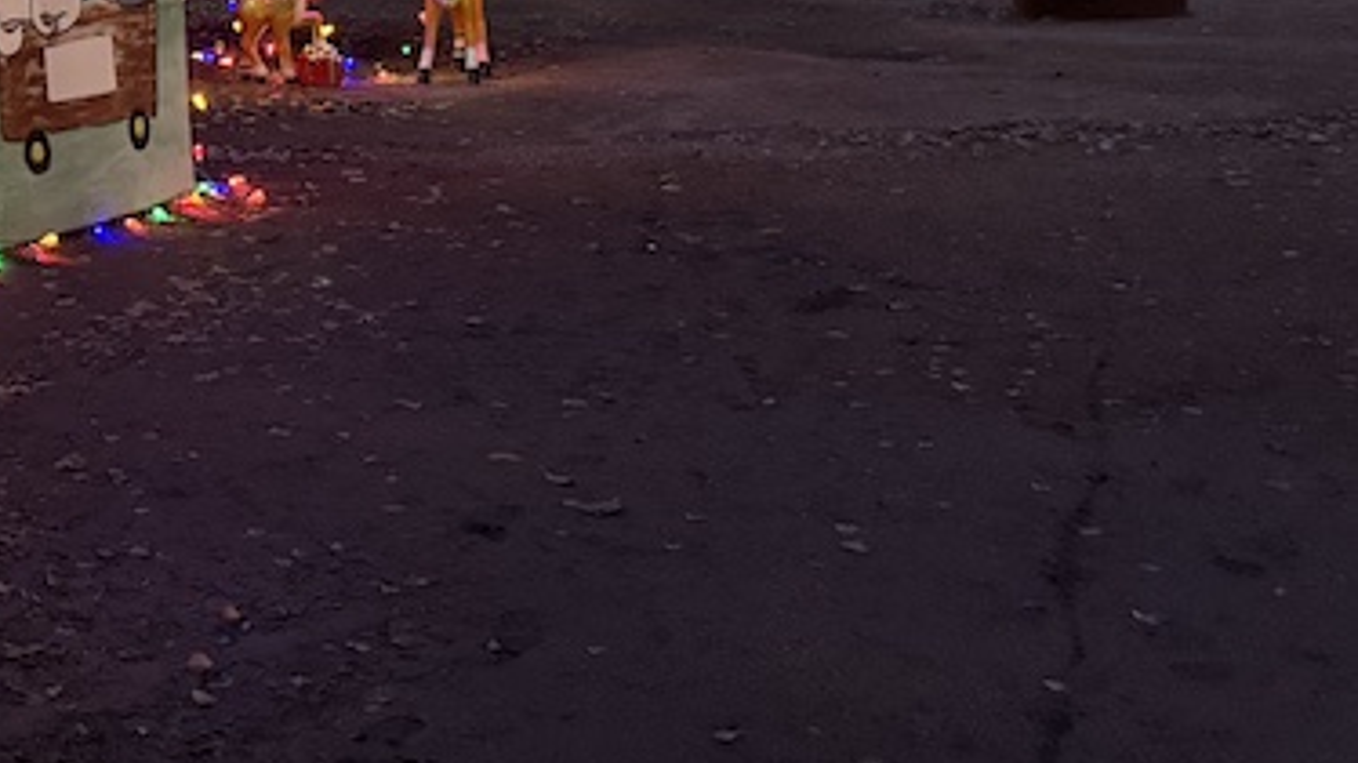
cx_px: -272
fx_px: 2268
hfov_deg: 28.9
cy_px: -173
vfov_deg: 18.1
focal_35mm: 63
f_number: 1.78
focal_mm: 6.76
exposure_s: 1/30
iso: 1250
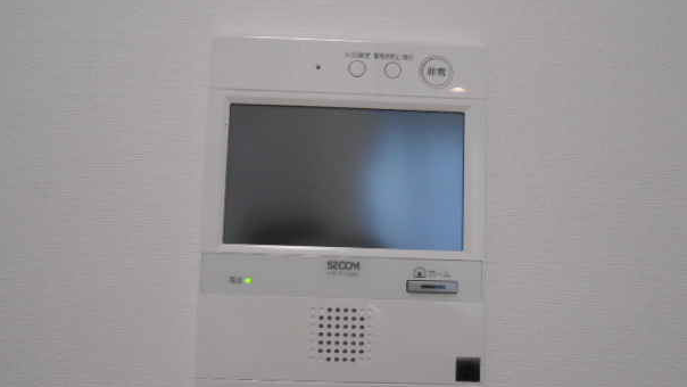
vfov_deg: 38.9
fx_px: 547
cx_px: 325
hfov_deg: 64.3
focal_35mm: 30
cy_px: 216
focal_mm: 4.6
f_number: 3.5
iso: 500
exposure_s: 1/125
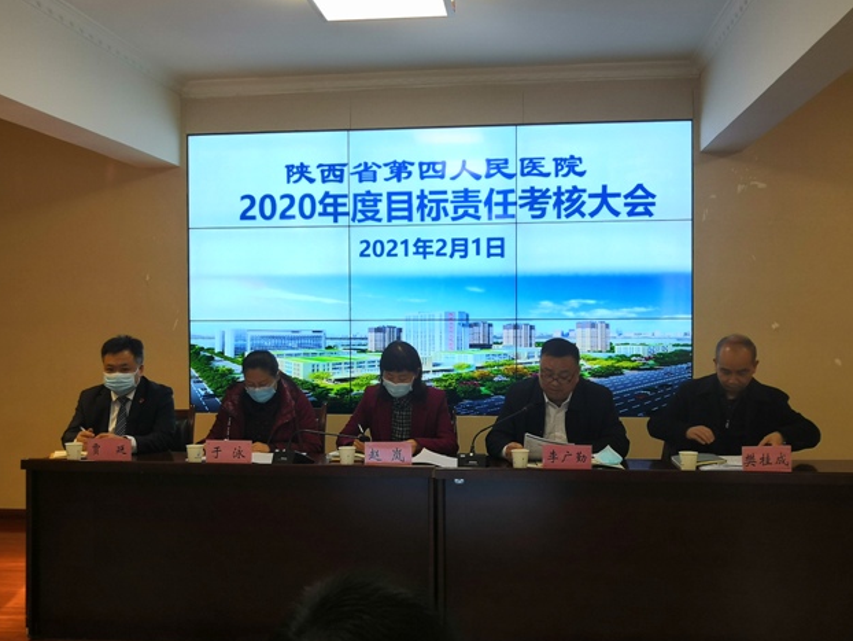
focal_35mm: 36
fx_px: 887
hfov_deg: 51.3
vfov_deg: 39.7
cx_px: 426
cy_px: 321
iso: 64
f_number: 1.8
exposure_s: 1/50
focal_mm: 3.95
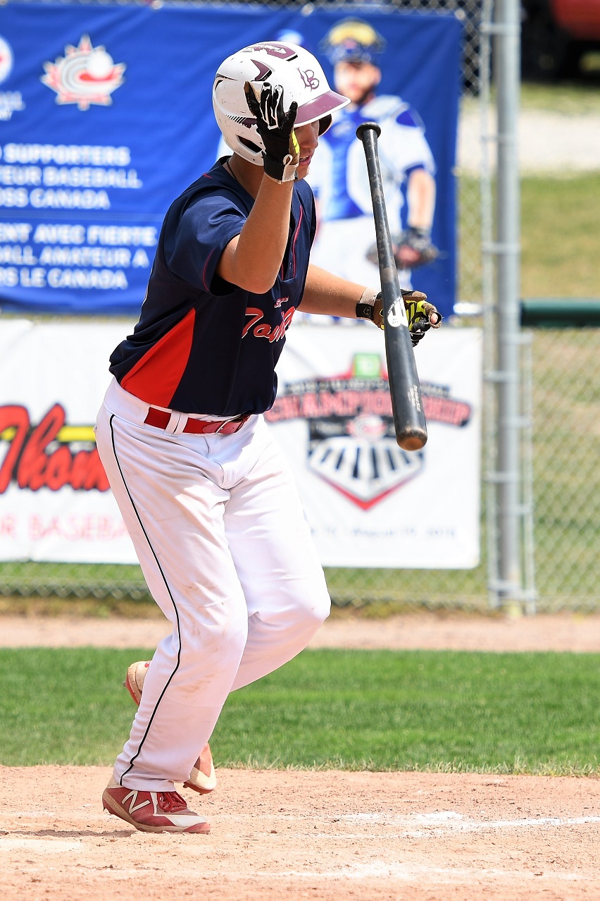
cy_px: 450
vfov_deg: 8.1
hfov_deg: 5.4
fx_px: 6375
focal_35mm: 255
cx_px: 300
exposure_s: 1/1000
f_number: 3.5
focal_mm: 170
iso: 100
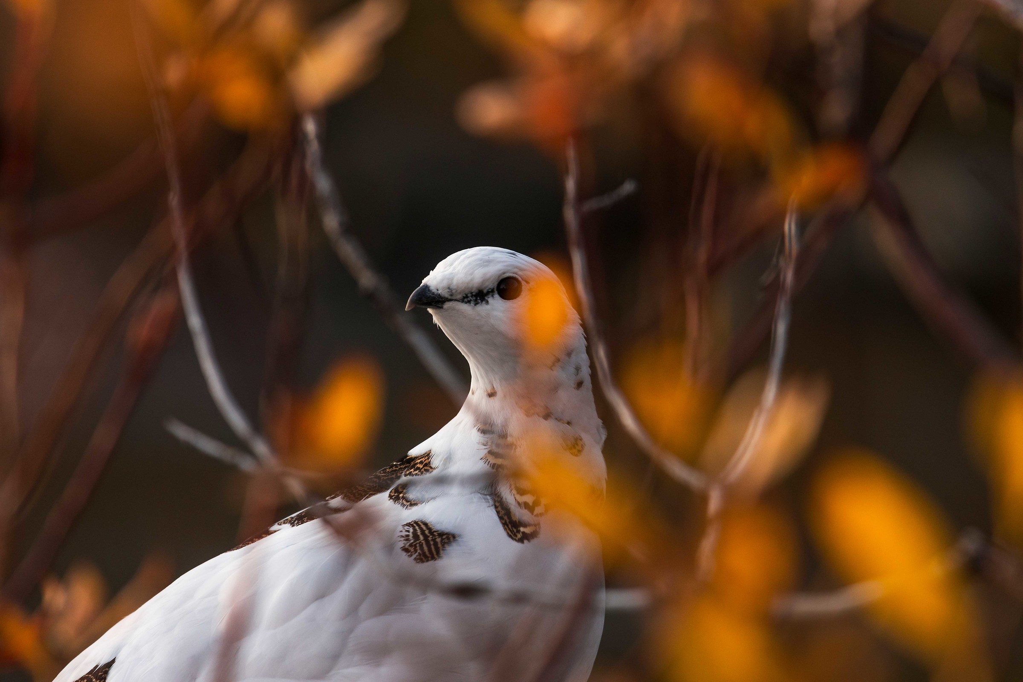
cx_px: 512
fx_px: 12786
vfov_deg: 3.1
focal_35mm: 450
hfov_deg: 4.6
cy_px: 341
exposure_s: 1/1250
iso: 400
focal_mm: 300
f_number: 5.6
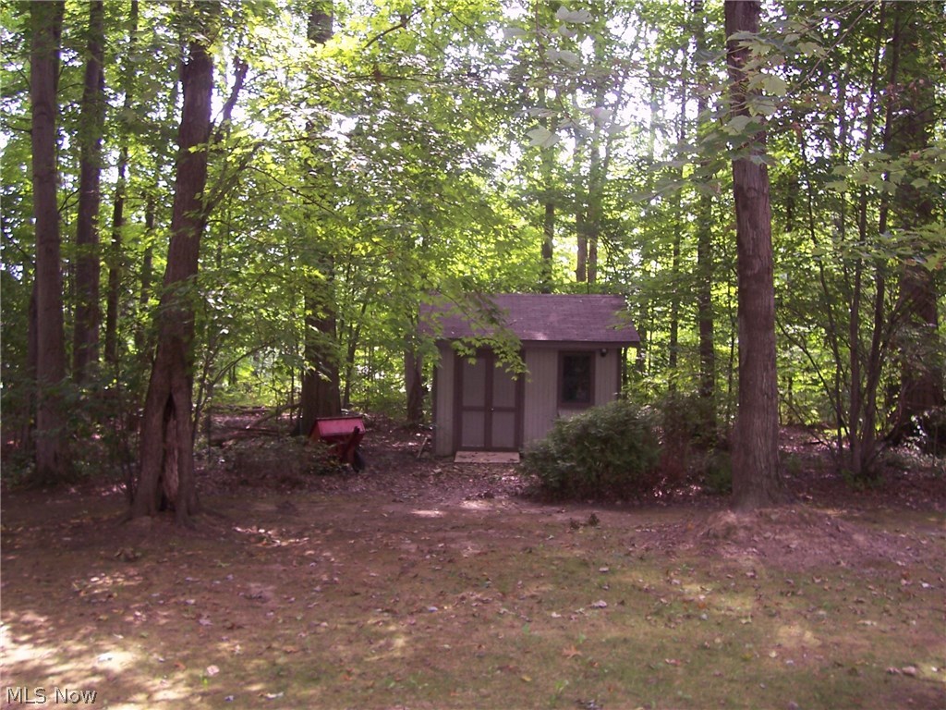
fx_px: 929
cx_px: 473
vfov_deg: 41.8
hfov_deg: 54.0
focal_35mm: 34
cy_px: 355
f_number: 2.7
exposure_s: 1/60
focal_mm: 5.6
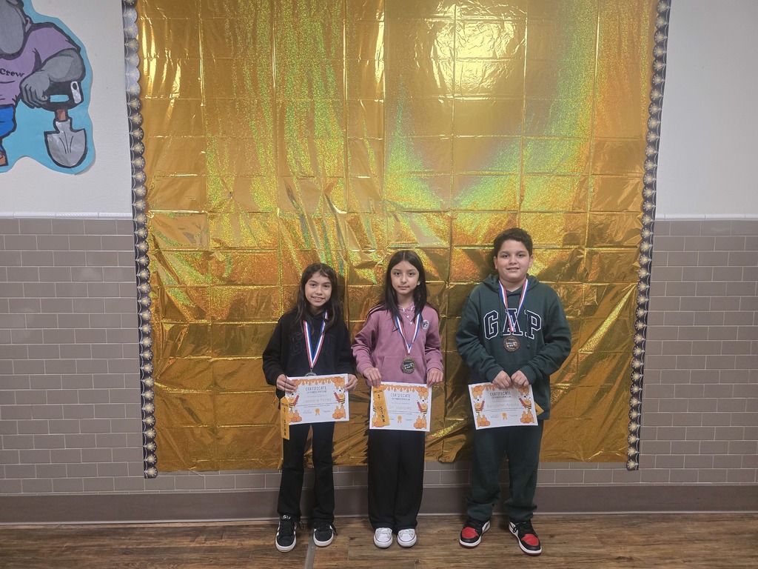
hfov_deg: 73.9
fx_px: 504
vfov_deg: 58.9
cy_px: 284
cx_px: 379
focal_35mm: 23
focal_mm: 6.3
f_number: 1.7
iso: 640
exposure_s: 1/120
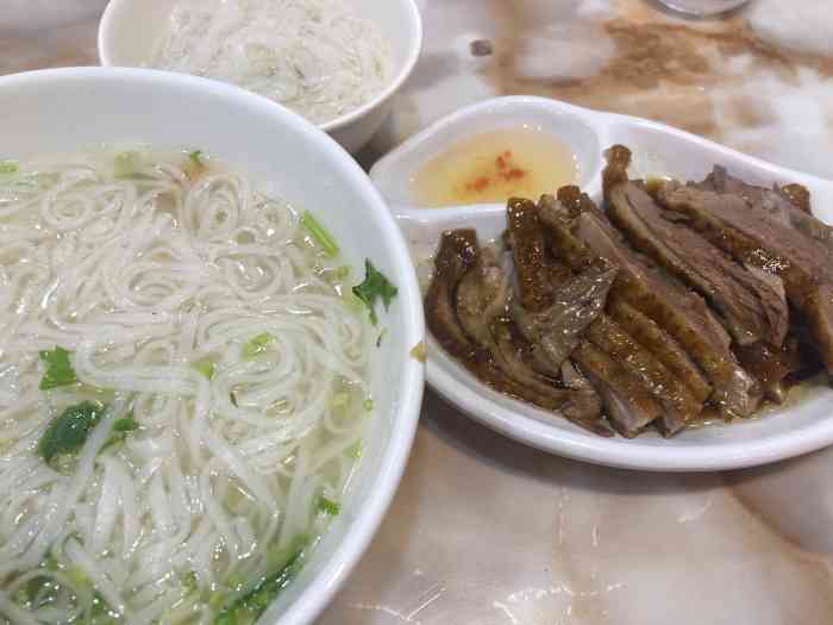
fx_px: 674
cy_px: 312
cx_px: 416
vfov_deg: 49.7
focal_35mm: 28
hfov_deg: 63.4
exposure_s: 1/30
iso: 40
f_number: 1.8
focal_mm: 4
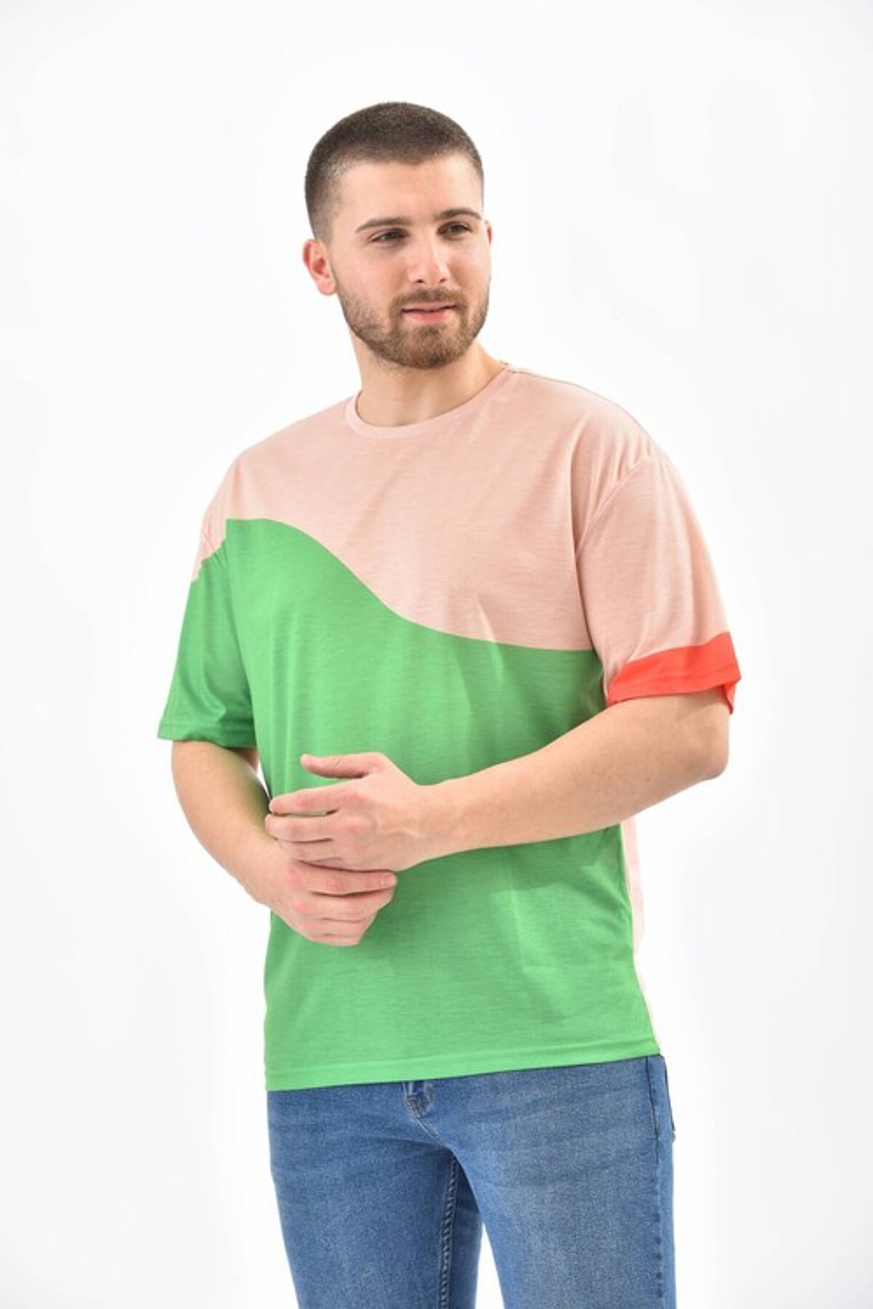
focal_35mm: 116
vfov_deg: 17.6
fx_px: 4219
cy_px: 654
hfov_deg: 11.8
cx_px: 436
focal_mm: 116
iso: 100
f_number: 7.1
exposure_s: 1/160
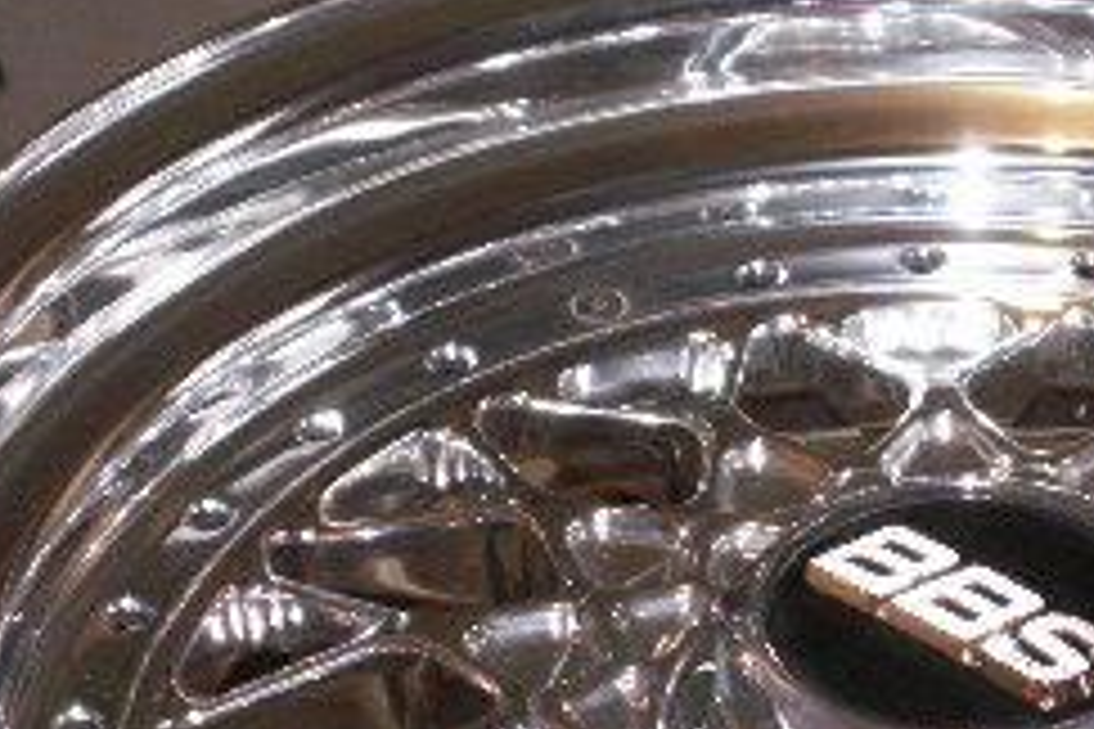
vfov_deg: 7.6
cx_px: 950
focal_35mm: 181
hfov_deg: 11.3
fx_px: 5500
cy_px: 598
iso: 160
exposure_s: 1/40
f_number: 3.2
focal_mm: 10.96
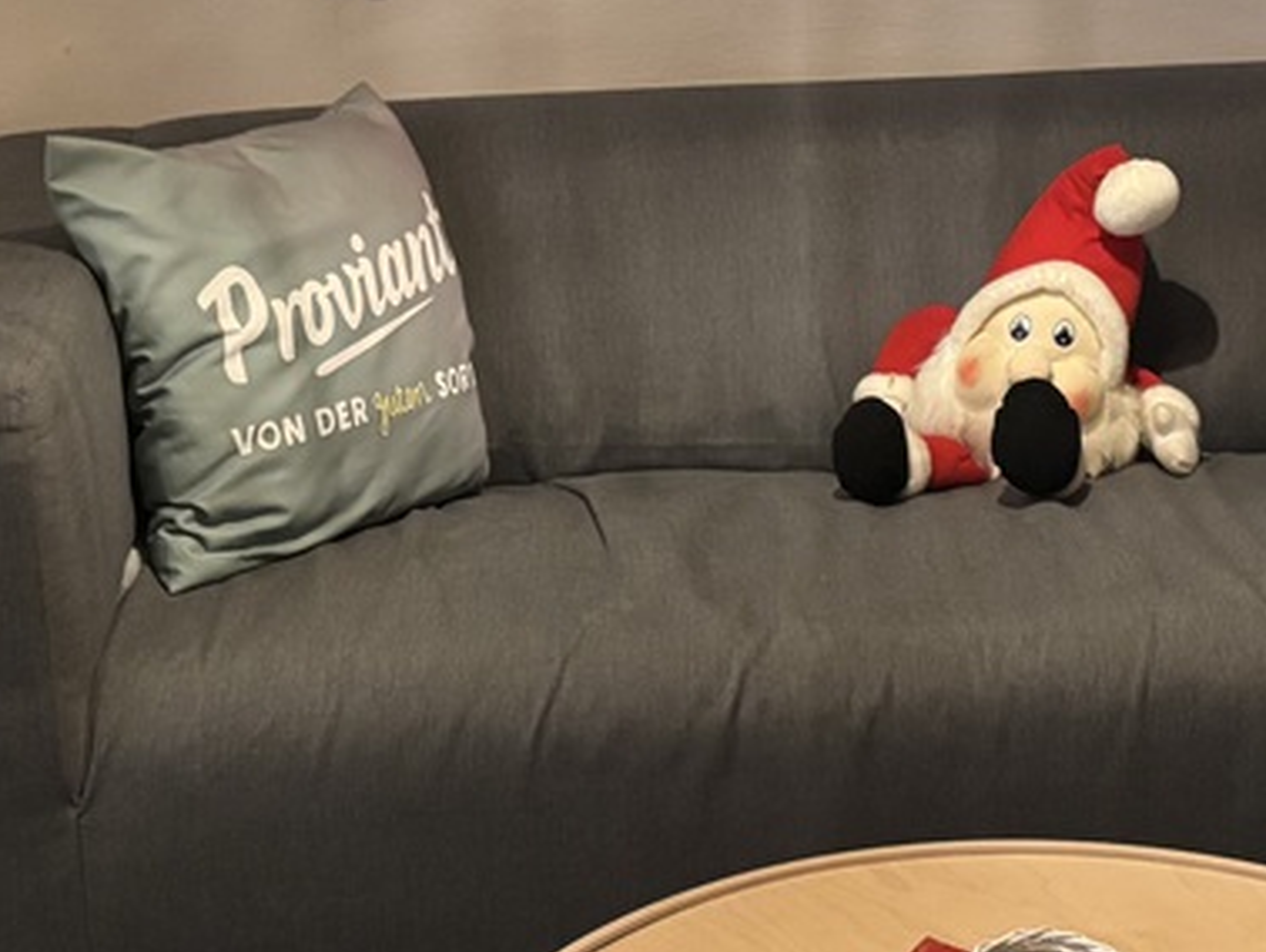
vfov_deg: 17.2
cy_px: 567
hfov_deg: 22.7
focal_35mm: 86
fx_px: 3147
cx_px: 690
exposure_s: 1/29
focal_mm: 5.96
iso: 640
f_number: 1.6
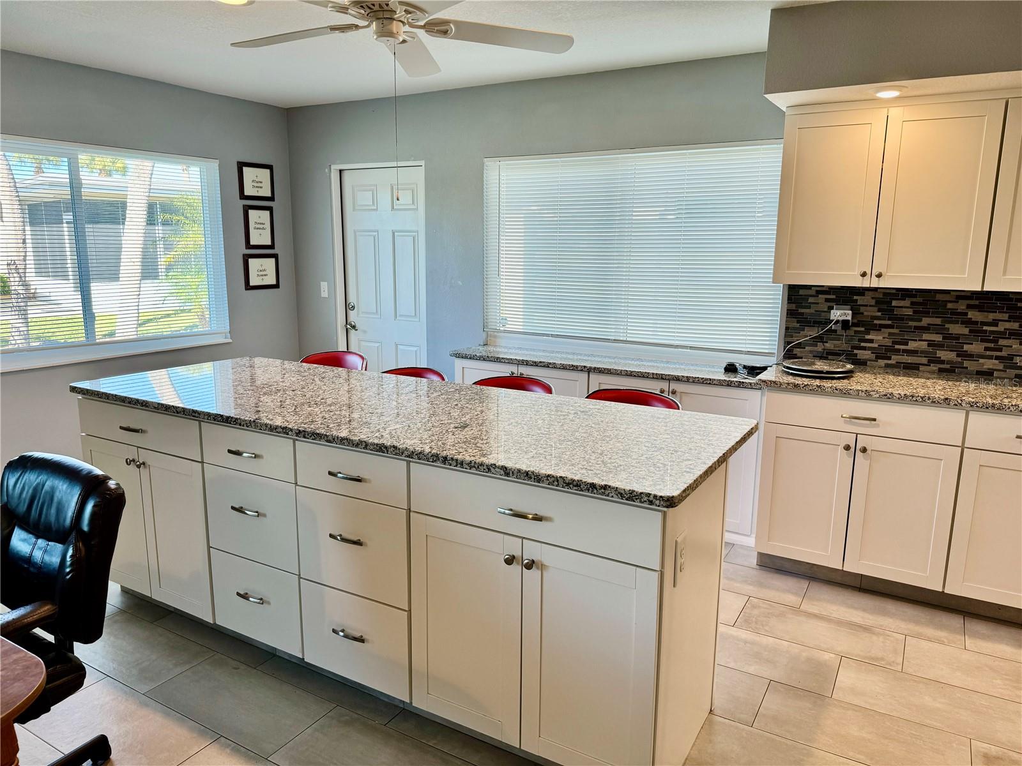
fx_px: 709
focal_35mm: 24
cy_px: 383
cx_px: 511
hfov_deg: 71.6
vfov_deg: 56.8
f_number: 1.78
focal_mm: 6.86
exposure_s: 1/120
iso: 80
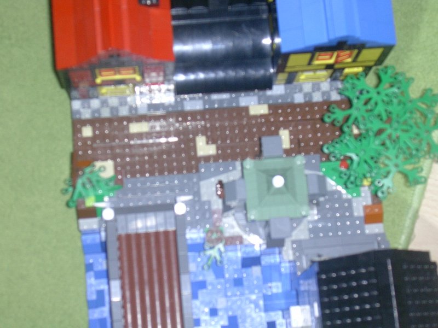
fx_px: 1050
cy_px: 164
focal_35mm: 83
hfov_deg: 23.6
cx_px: 219
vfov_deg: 17.8
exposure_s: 1/64
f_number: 4
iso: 70
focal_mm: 12.5
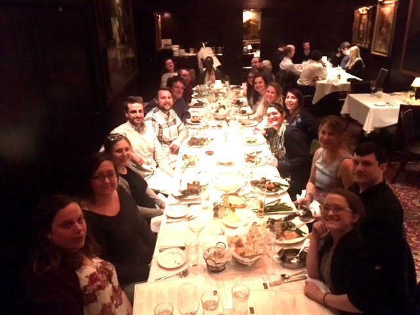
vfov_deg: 48.2
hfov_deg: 61.7
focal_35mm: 29
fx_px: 352
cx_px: 210
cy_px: 158
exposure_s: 1/15
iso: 800
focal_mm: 4.15
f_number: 2.2
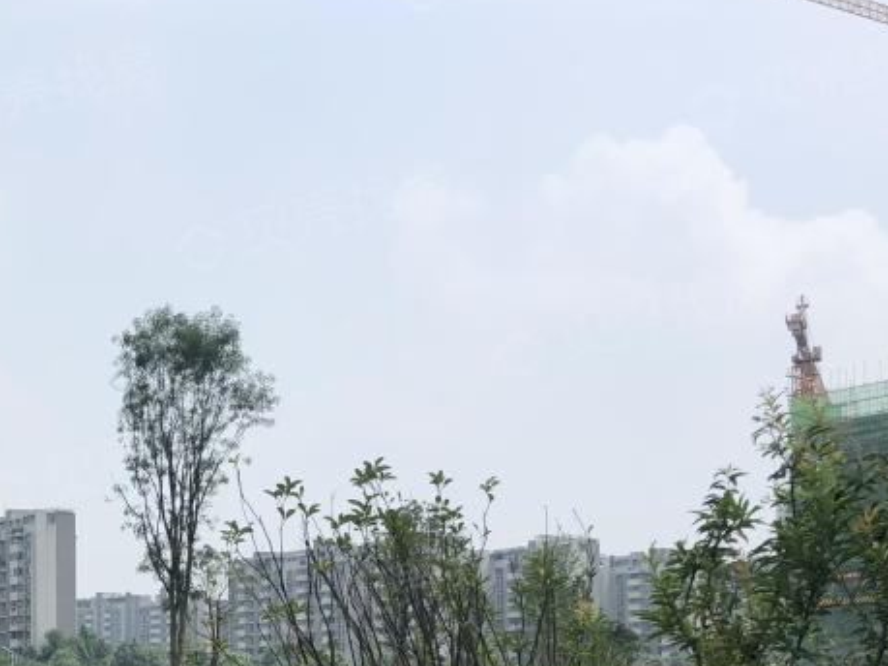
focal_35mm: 61
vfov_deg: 23.2
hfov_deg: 30.5
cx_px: 112
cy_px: 637
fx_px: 1564
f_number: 1.8
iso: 20
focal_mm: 4
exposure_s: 1/2825
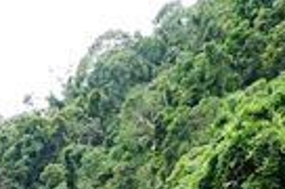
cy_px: 419
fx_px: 908
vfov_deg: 10.5
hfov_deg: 17.6
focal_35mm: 115
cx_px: 25
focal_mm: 8.8
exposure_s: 1/320
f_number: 4
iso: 125
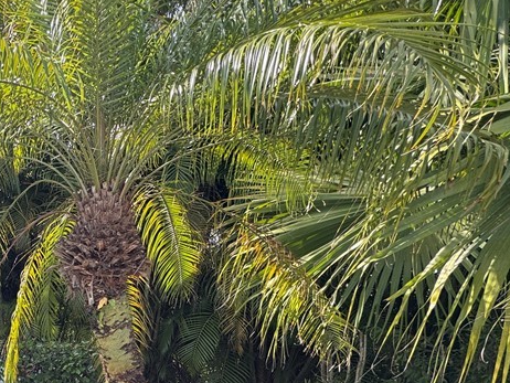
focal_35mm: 31
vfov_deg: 41.4
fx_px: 457
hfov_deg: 48.1
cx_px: -1
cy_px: 353
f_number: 2.2
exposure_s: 1/202
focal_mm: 2.22
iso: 40
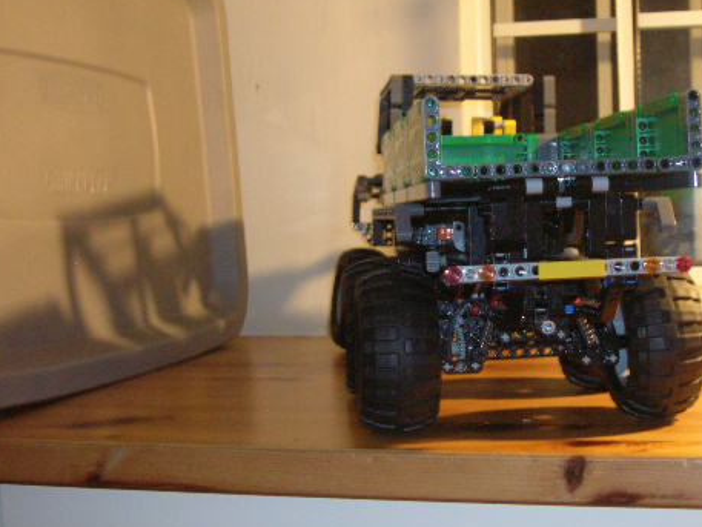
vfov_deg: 26.1
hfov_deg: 34.0
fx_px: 1136
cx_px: 478
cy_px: 277
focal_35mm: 56
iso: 200
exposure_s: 1/5.5
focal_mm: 6.6
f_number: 3
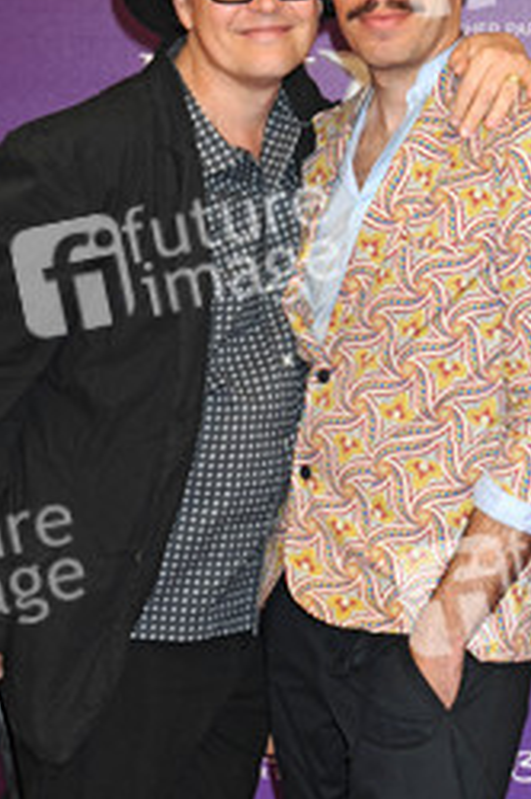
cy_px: 422
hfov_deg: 11.4
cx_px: 269
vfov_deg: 17.1
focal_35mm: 120
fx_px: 2662
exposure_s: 1/160
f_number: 6.3
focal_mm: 75
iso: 500
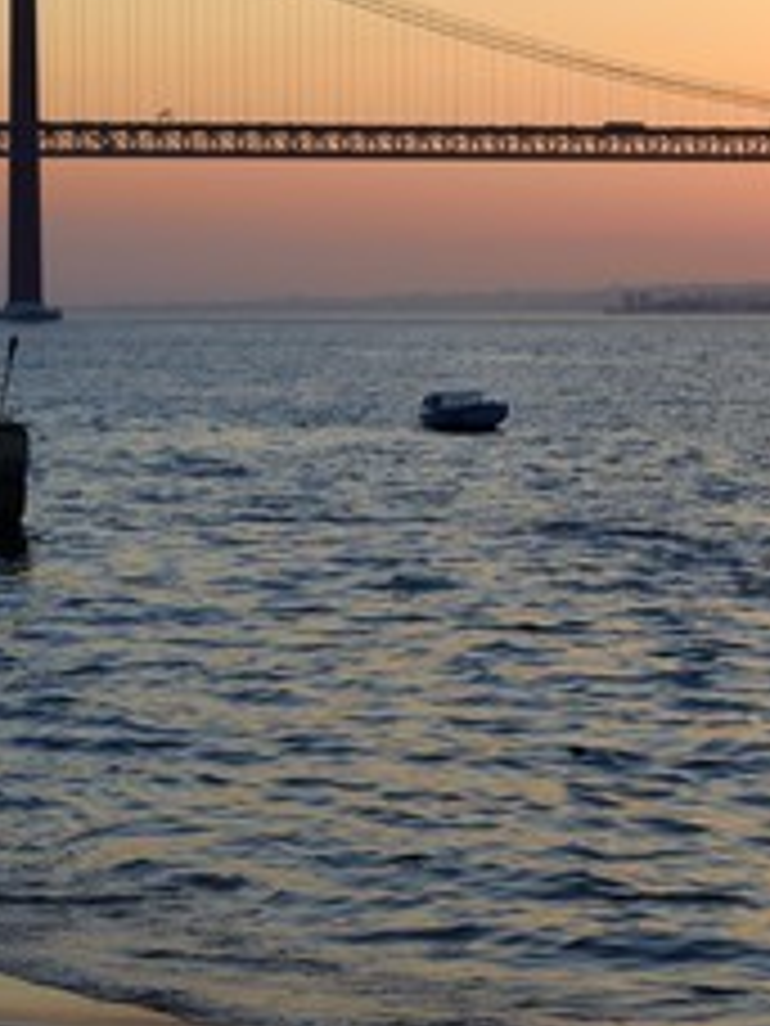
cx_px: 504
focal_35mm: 124
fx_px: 3678
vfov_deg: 15.9
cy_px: 423
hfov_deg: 11.9
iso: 100
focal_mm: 70
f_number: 5.6
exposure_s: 1/125
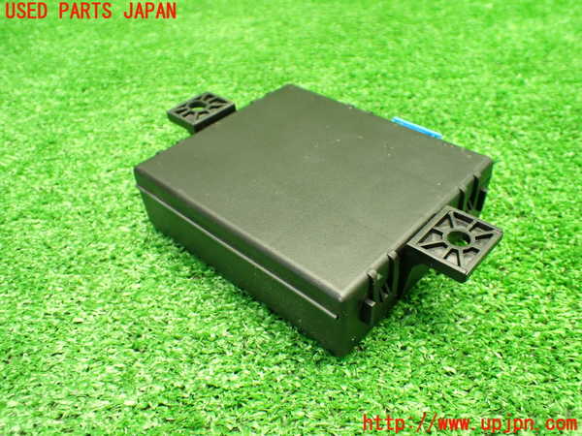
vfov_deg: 46.8
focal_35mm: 30
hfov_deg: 60.0
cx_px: 291
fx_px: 504
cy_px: 218
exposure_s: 1/60
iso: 800
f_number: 2.3
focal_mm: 5.4
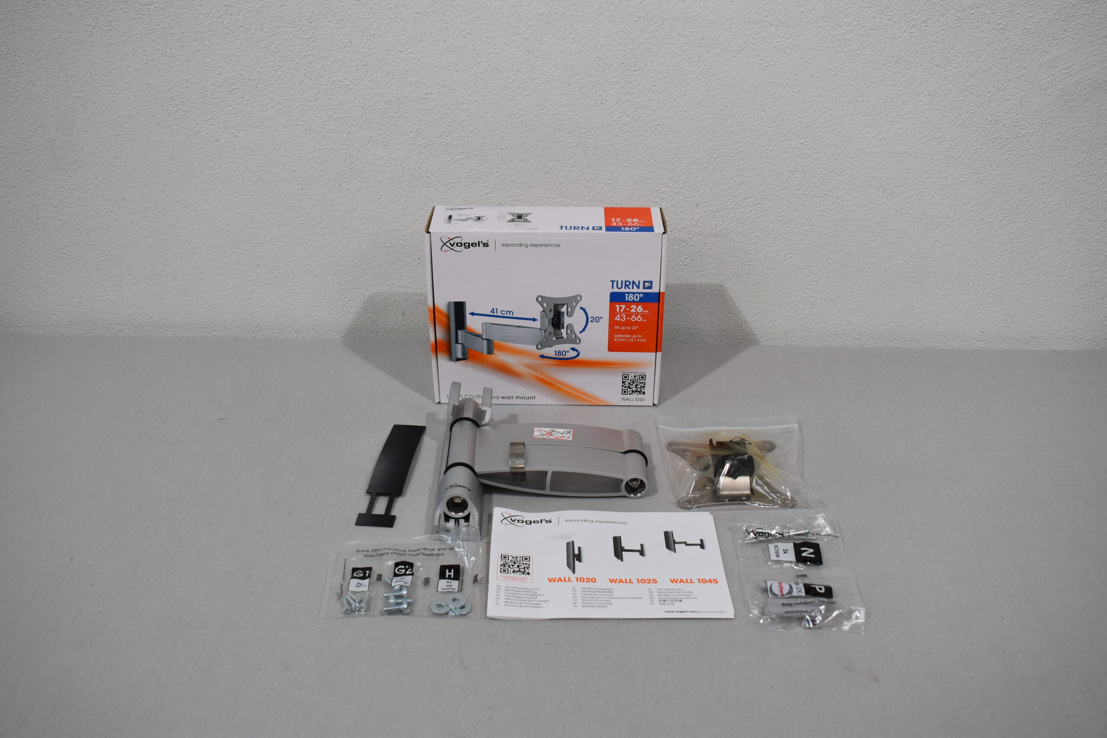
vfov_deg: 36.9
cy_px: 369
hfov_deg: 53.1
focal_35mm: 36
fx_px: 1107
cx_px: 554
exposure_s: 1/125
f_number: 5.6
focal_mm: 24
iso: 320
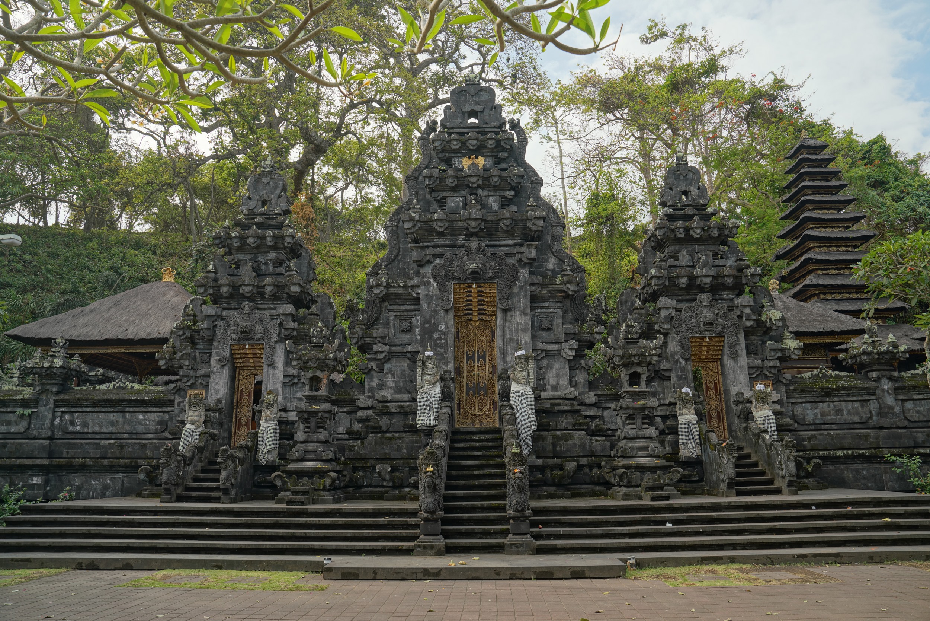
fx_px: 620
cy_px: 310
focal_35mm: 24
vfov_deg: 53.2
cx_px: 465
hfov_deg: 73.7
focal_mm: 24
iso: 100
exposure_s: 1/50
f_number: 6.3
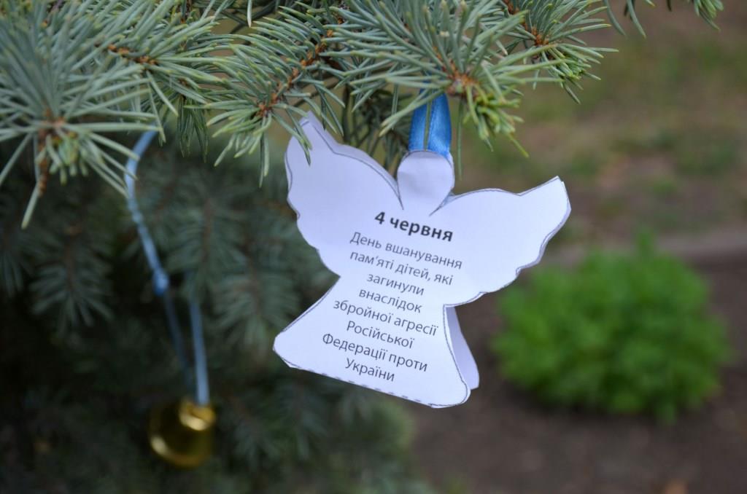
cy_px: 247
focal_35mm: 75
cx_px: 374
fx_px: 1553
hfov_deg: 27.0
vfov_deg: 18.1
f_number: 8
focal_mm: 50
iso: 200
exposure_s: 1/250
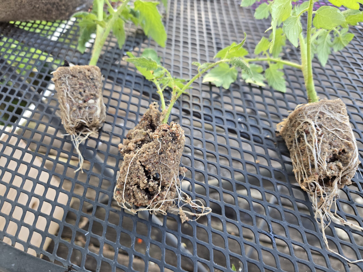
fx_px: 241
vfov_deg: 58.9
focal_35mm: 23
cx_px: 182
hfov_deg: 73.9
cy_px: 136
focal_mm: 5.4
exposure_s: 1/120
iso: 160
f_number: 1.8
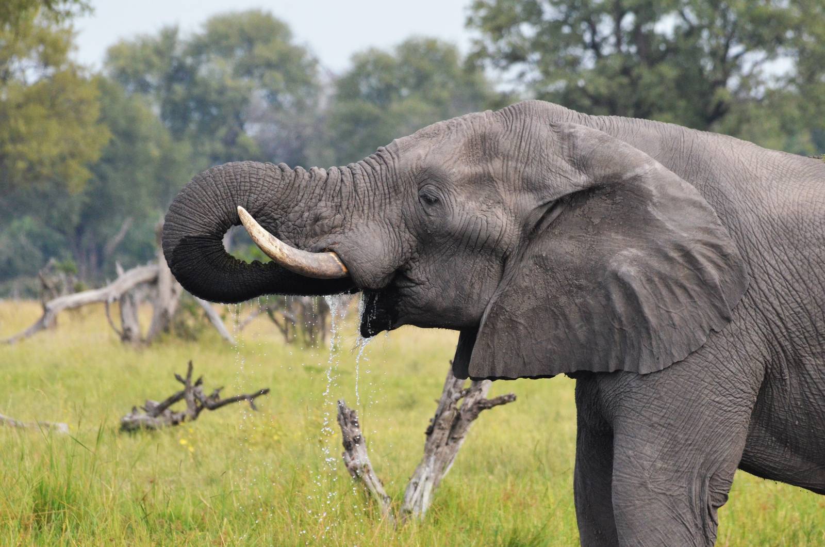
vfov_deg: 2.0
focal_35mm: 675
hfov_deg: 3.1
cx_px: 412
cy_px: 274
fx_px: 15438
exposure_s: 1/2000
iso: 2500
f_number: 11
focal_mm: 450
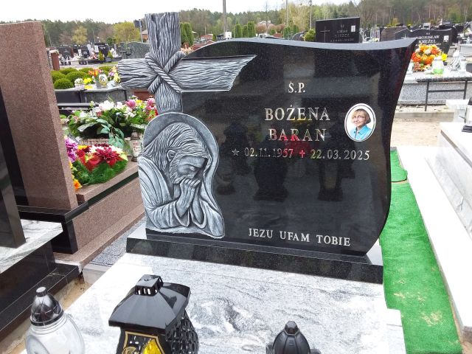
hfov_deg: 63.4
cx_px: 236
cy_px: 177
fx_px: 382
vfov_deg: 49.7
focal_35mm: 28
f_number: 1.9
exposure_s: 1/115
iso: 40
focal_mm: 2.91
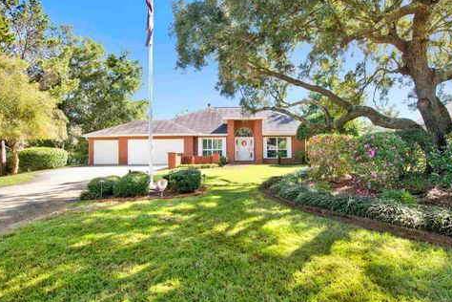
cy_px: 157
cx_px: 228
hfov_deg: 86.9
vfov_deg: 64.5
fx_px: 239
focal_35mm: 19
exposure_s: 1/40
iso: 200
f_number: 11
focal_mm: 18
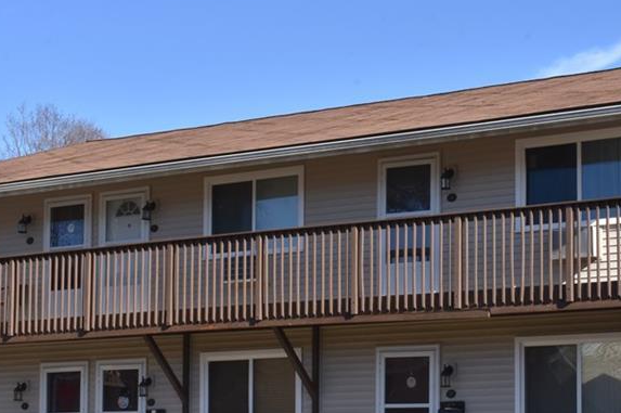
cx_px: 475
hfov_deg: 21.5
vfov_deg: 14.5
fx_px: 1618
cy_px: 335
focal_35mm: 94
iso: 640
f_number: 20
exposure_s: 1/250
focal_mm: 35
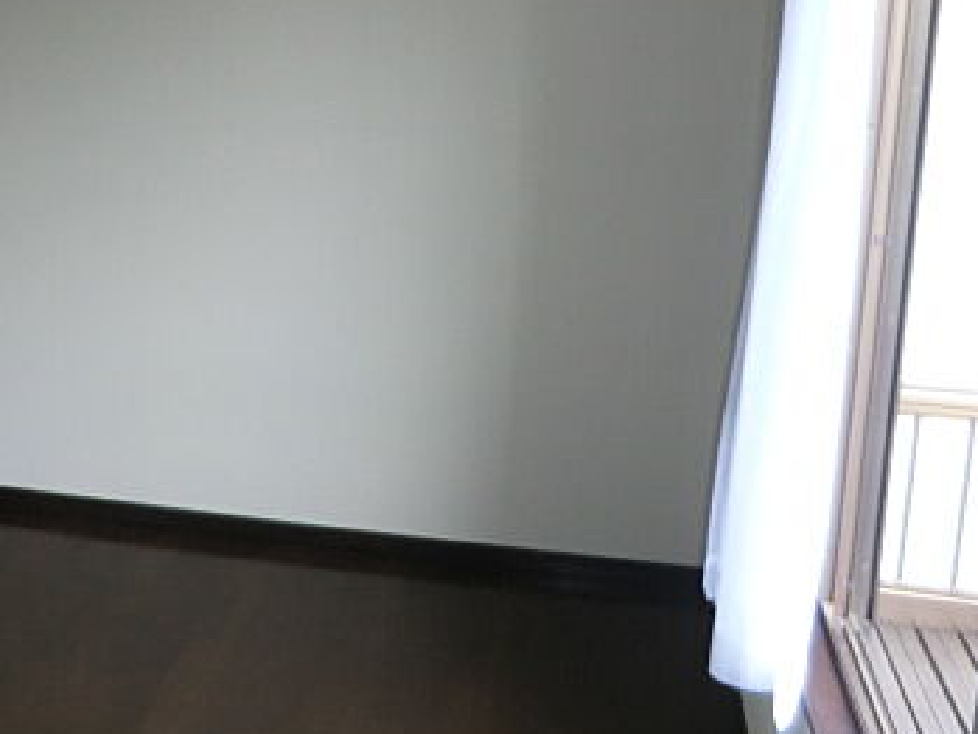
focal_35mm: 44
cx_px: 224
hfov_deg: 41.4
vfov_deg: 32.5
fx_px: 1244
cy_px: 213
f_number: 3.2
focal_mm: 4.3
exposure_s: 1/60
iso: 100
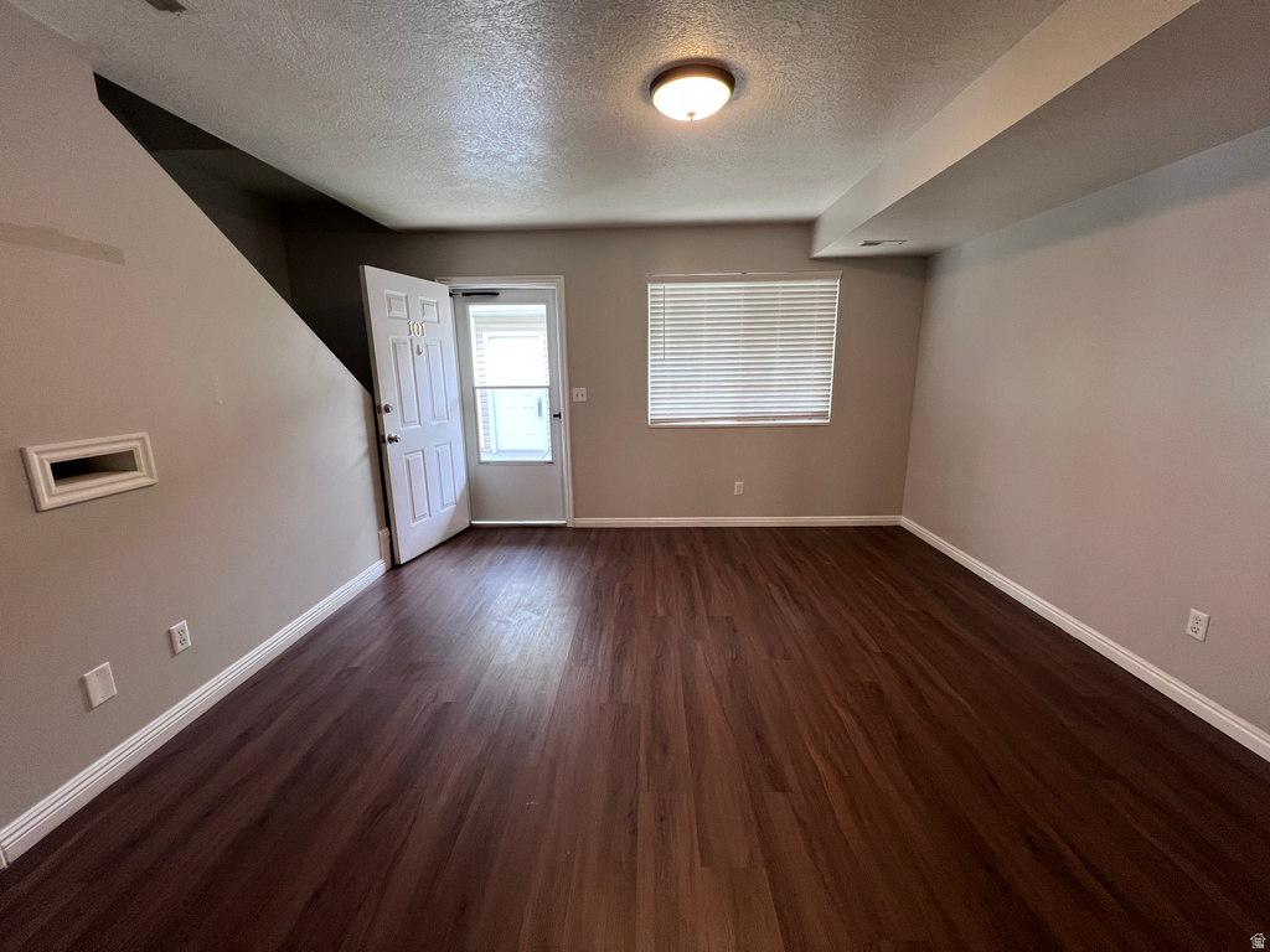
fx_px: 477
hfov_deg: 106.2
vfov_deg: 89.9
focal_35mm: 13
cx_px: 635
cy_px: 476
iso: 160
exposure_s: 1/120
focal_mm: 1.57
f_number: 1.8
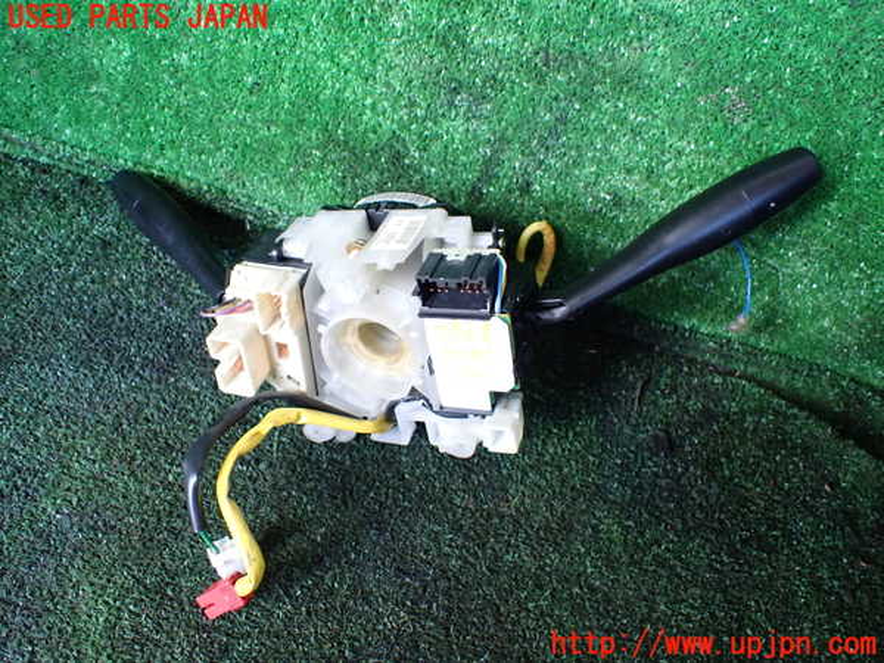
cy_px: 332
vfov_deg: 46.8
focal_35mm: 30
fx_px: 766
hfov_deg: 60.0
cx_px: 442
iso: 800
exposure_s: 1/100
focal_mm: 5.4
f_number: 2.3
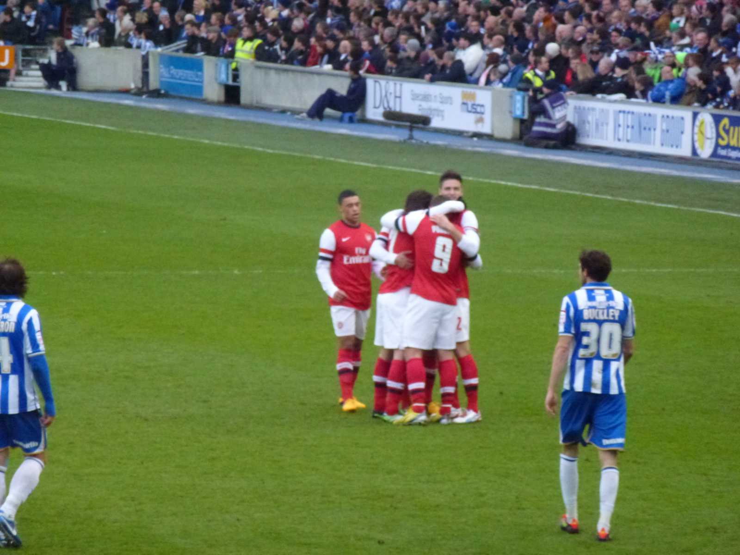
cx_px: 370
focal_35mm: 355
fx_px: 7589
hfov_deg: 5.6
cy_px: 278
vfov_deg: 4.2
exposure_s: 1/250
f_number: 5.9
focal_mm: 63.6
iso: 800
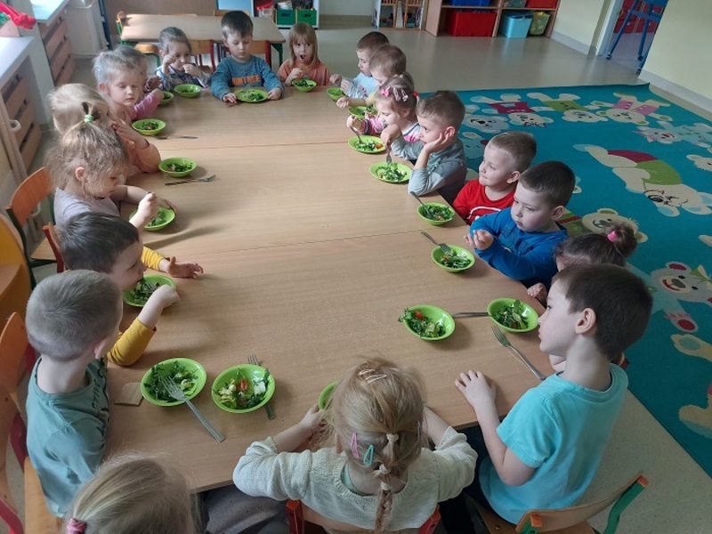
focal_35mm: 24
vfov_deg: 56.8
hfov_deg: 71.6
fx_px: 494
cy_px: 267
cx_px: 356
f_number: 1.8
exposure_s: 1/60
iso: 125
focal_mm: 5.23
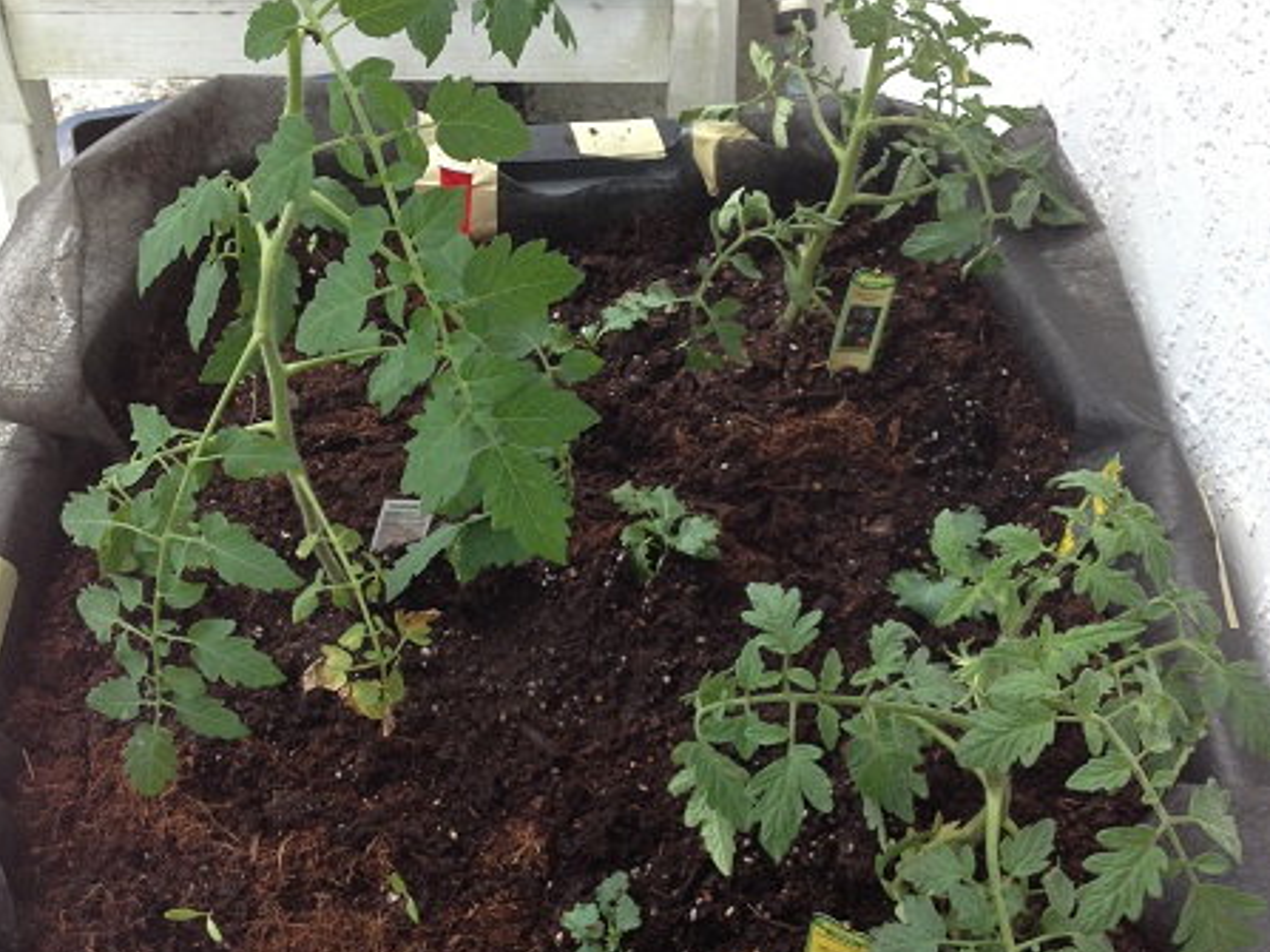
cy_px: 526
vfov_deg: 30.8
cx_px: 634
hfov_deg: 40.4
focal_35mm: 47
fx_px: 1724
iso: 64
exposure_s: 1/120
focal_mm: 4.28
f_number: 2.4
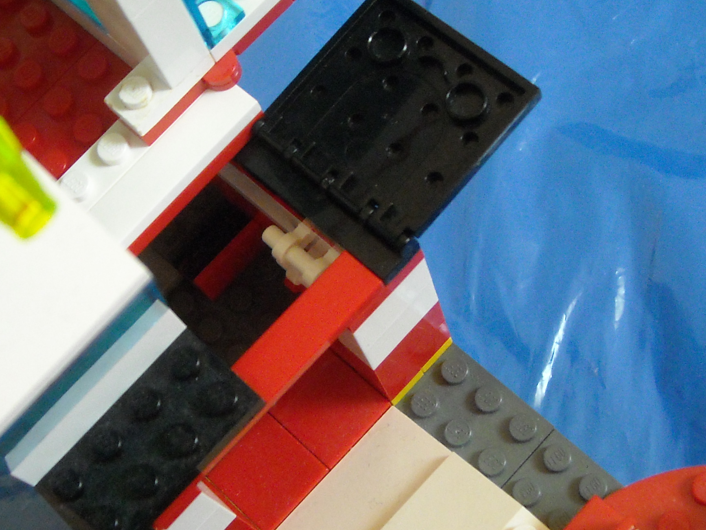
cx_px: 274
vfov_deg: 23.6
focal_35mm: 62
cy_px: 295
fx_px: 1265
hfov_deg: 31.1
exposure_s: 1/19
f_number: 2.8
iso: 400
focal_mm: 5.7
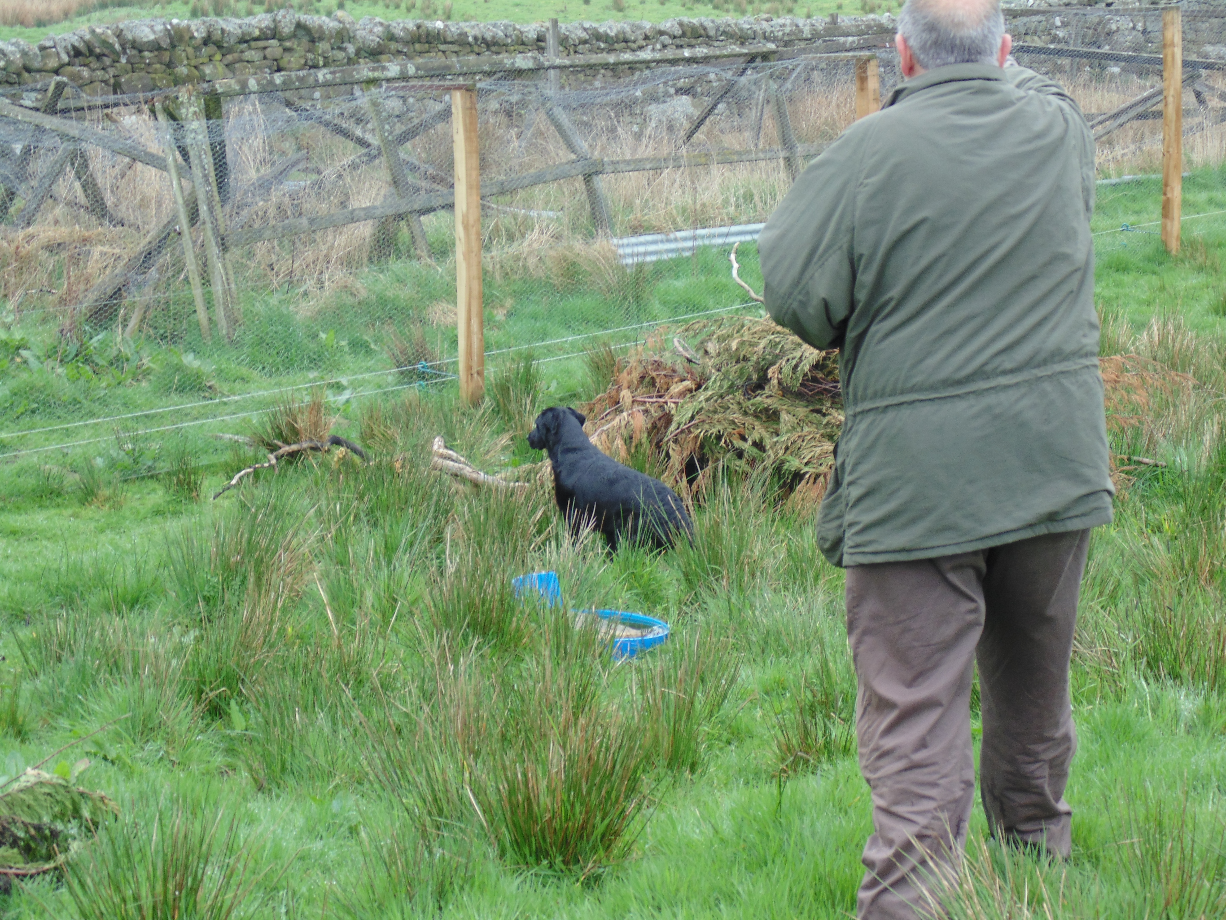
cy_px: 460
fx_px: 2798
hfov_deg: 24.7
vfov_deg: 18.7
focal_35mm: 79
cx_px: 613
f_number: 4.3
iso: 80
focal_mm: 14.1
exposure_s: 1/40
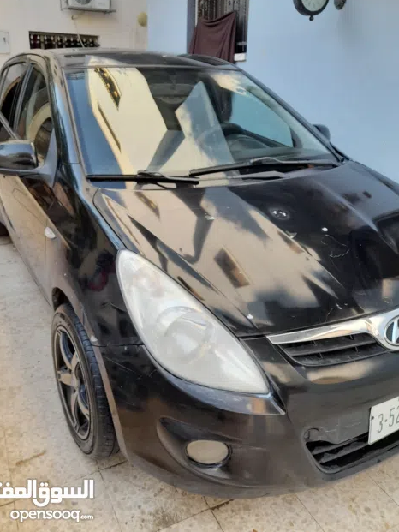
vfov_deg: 61.5
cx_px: 179
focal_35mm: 29
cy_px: 234
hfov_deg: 48.2
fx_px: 446
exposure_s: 1/60
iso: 25
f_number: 2
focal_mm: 4.6
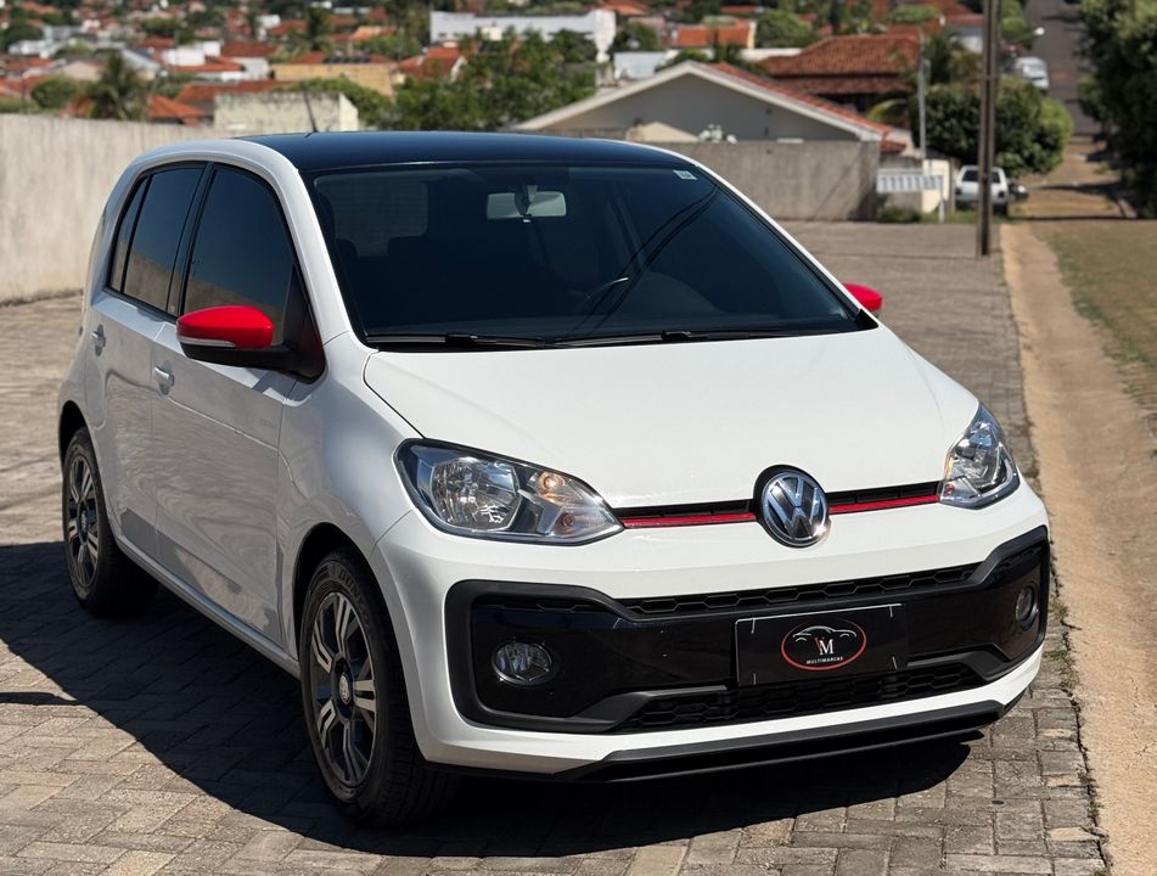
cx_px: 578
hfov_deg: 39.5
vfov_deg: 30.4
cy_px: 438
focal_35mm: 48
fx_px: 1610
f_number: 1.78
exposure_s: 1/13333
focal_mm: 6.76
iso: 50
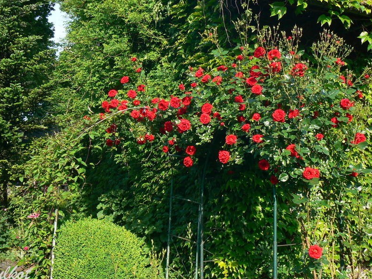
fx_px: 441
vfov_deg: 35.1
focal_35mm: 41
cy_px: 127
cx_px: 184
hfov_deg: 45.8
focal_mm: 6
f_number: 5.6
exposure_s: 1/200
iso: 80
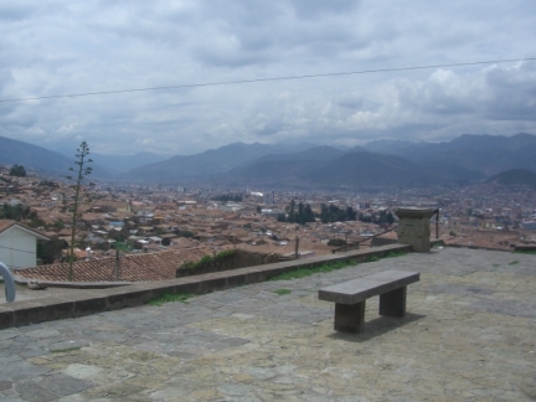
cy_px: 189
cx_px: 237
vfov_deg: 32.9
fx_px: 681
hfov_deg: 42.9
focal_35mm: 44
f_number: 5.6
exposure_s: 1/500
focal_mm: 7.9
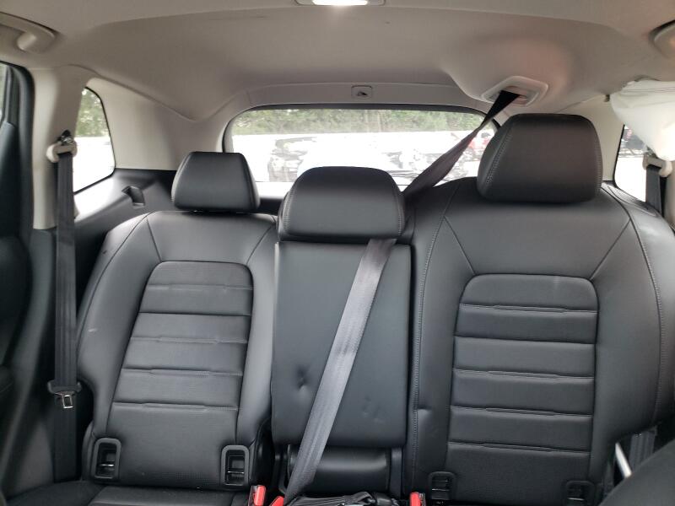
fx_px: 507
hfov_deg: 67.3
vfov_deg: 53.1
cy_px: 253
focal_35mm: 26
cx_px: 338
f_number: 1.5
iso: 129
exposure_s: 1/50
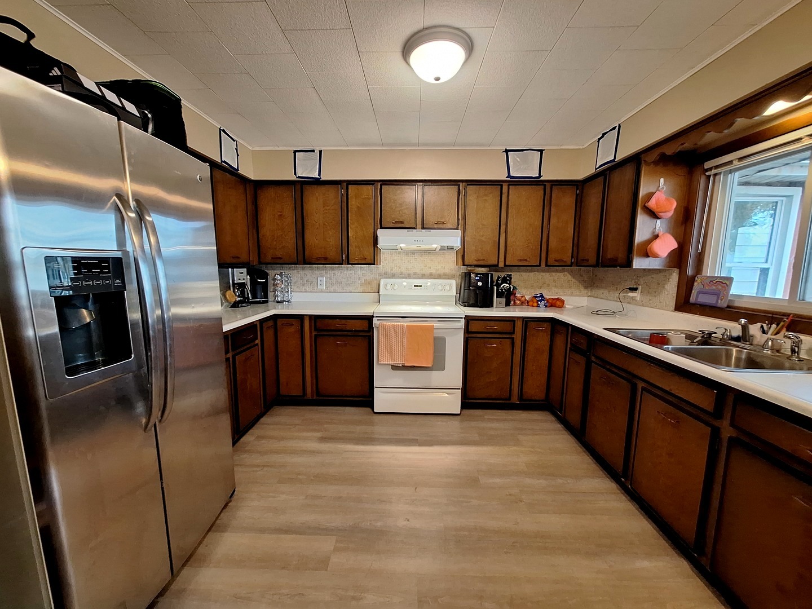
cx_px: 406
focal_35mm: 13
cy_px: 304
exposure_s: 1/30
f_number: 2.2
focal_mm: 1.74
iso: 160
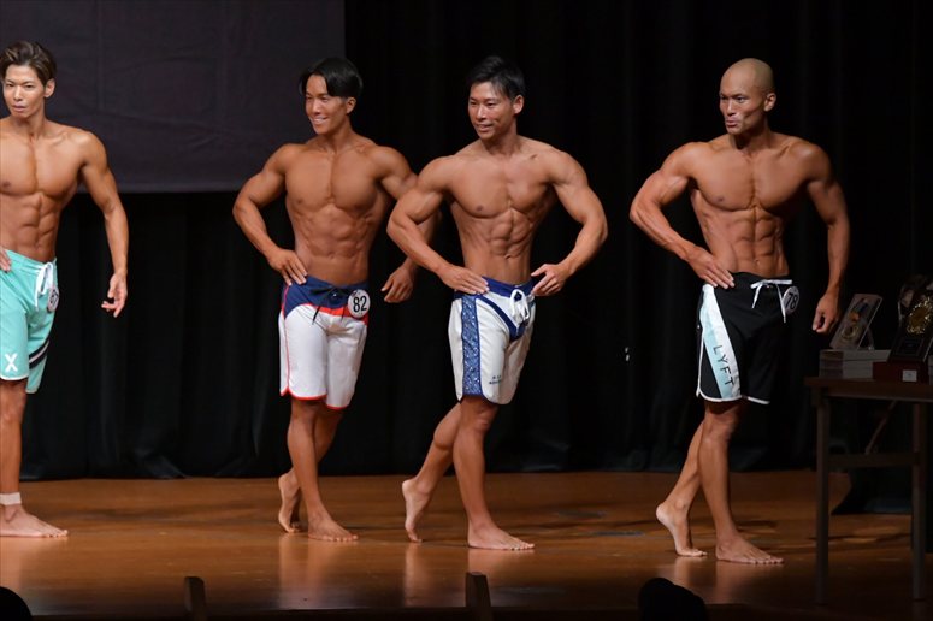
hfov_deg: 8.1
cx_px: 466
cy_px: 310
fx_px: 6606
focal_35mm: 255
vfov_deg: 5.4
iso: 5000
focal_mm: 170
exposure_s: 1/400
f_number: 5.6
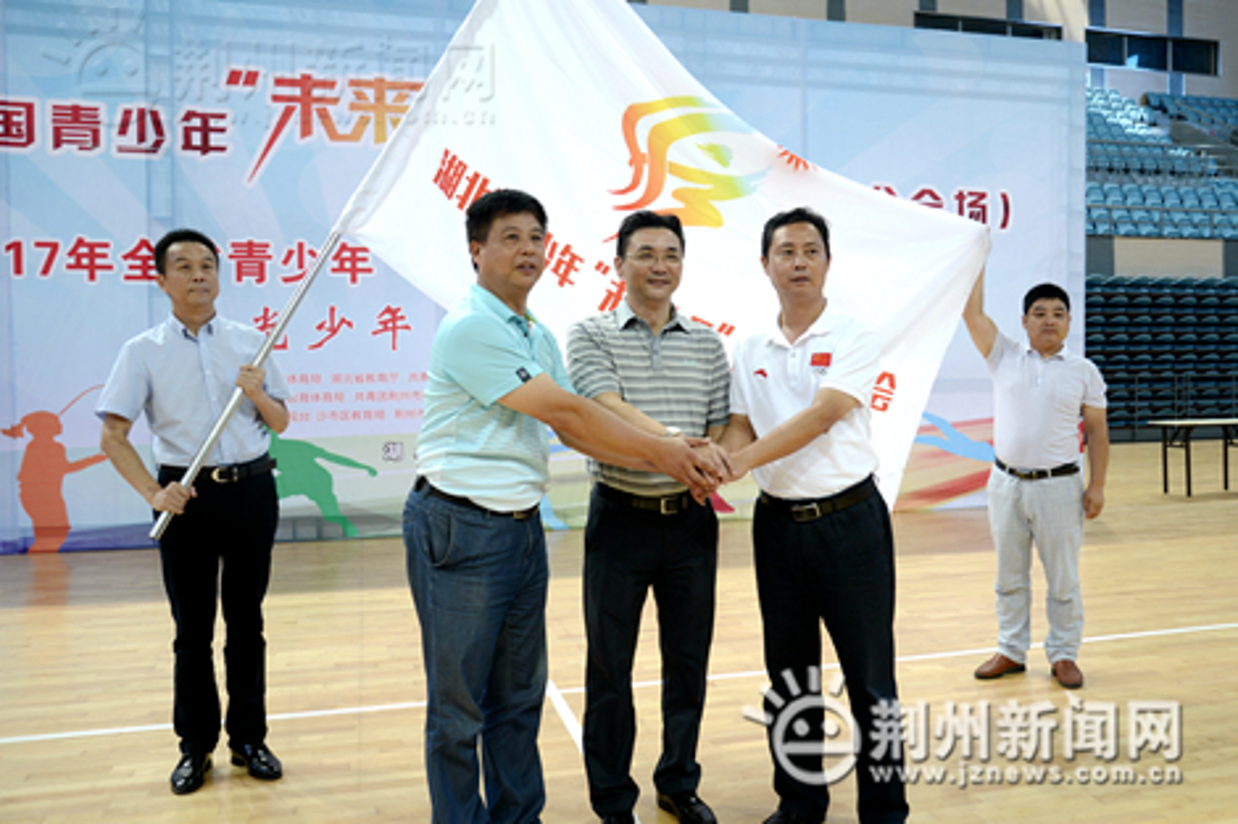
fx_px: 962
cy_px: 412
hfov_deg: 65.5
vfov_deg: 46.4
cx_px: 619
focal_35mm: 28
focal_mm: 28
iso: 560
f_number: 3.8
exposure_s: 1/80
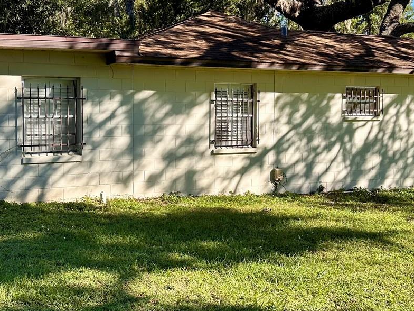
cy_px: 130
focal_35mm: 49
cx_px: 202
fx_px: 586
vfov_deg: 29.6
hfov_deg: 38.9
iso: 80
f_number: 1.78
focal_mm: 6.86
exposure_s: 1/1241
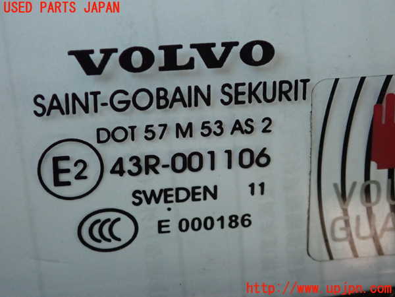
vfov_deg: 14.8
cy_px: 148
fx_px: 1141
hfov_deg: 19.6
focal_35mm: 100
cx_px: 198
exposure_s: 1/250
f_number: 4.9
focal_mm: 18
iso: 640
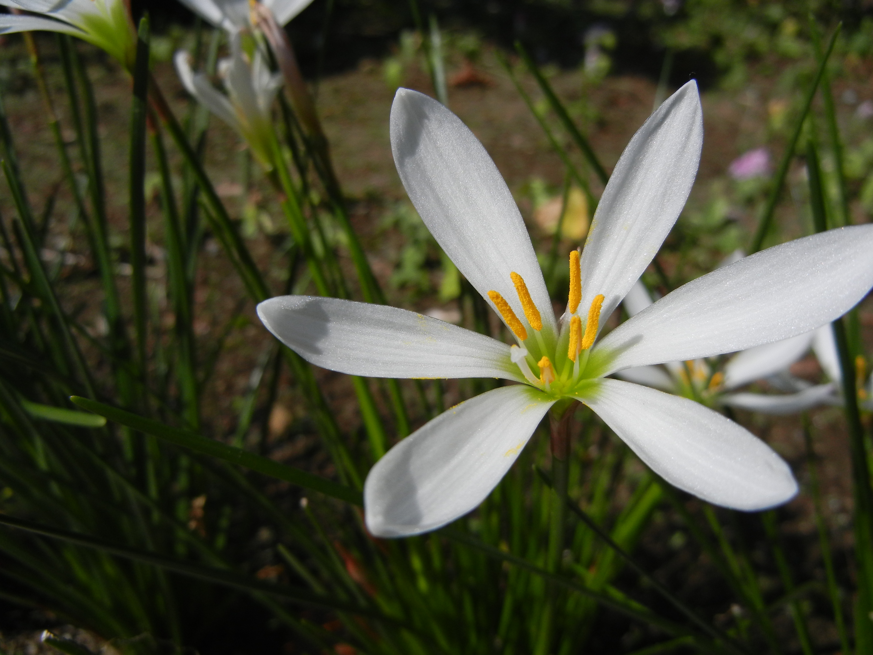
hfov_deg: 60.0
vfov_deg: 46.8
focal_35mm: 30
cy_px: 328
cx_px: 436
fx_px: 757
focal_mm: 5.4
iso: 160
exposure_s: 1/847
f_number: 7
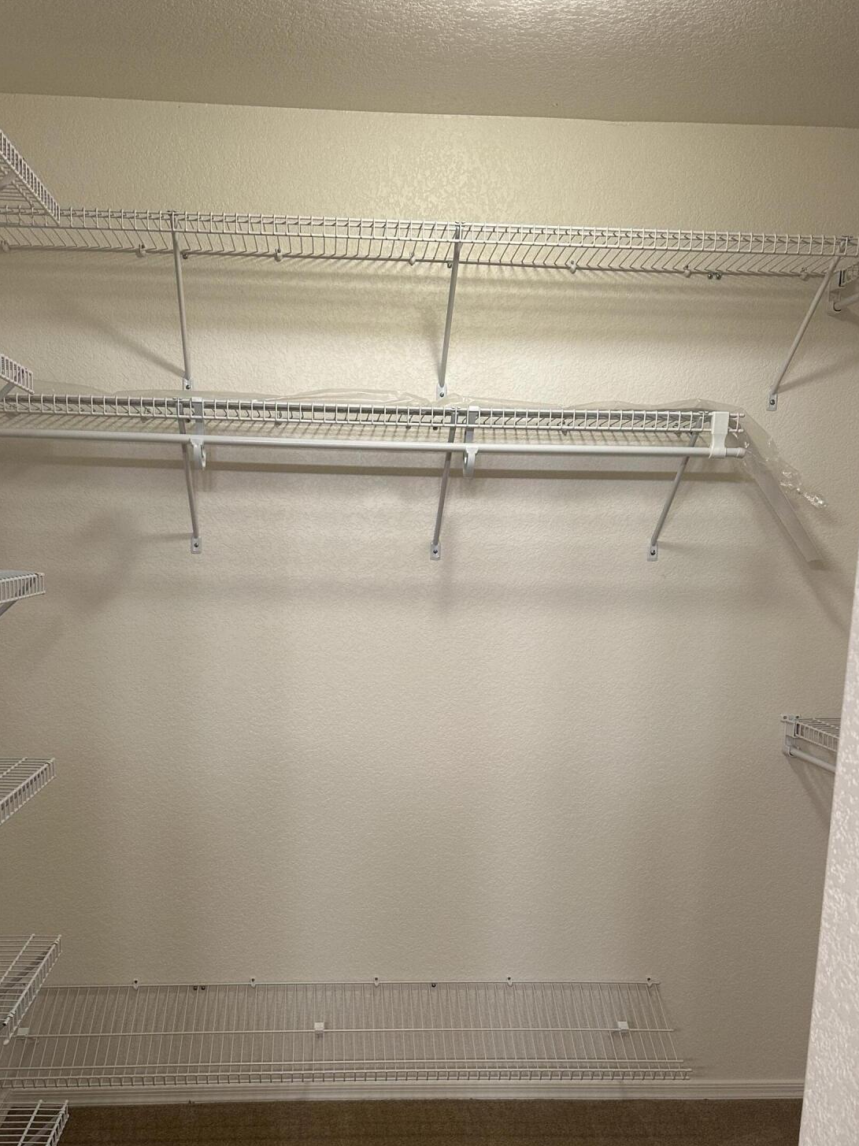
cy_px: 770
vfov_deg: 54.2
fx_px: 1092
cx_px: 386
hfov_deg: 42.9
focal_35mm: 33
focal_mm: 6.86
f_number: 1.78
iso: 200
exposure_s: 1/60
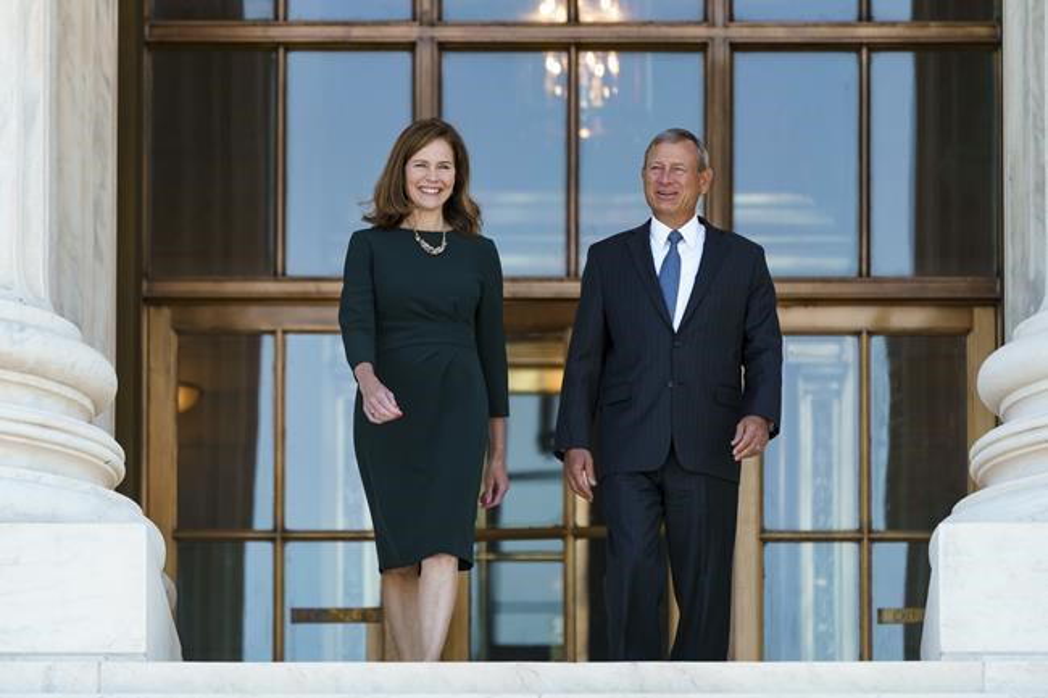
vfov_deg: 3.4
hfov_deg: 5.2
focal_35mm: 400
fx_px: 11641
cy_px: 349
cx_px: 524
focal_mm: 400
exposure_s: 1/1600
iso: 3200
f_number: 6.3
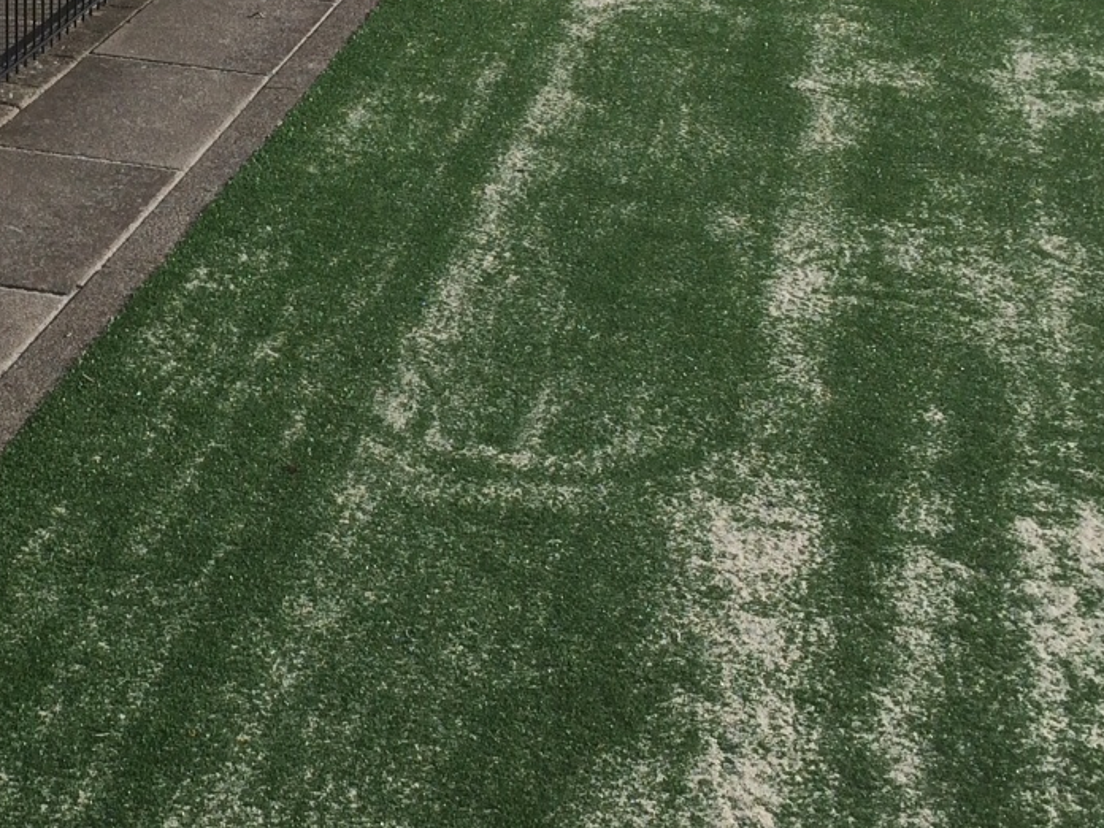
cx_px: 184
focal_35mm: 68
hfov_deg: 27.8
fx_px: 2169
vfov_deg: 21.4
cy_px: 211
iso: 32
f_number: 2.2
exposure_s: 1/2933
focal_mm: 4.15
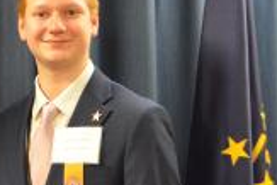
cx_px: -56
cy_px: 158
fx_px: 1009
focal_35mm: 131
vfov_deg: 10.4
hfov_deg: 15.1
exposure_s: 1/15
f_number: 4.5
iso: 640
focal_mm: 28
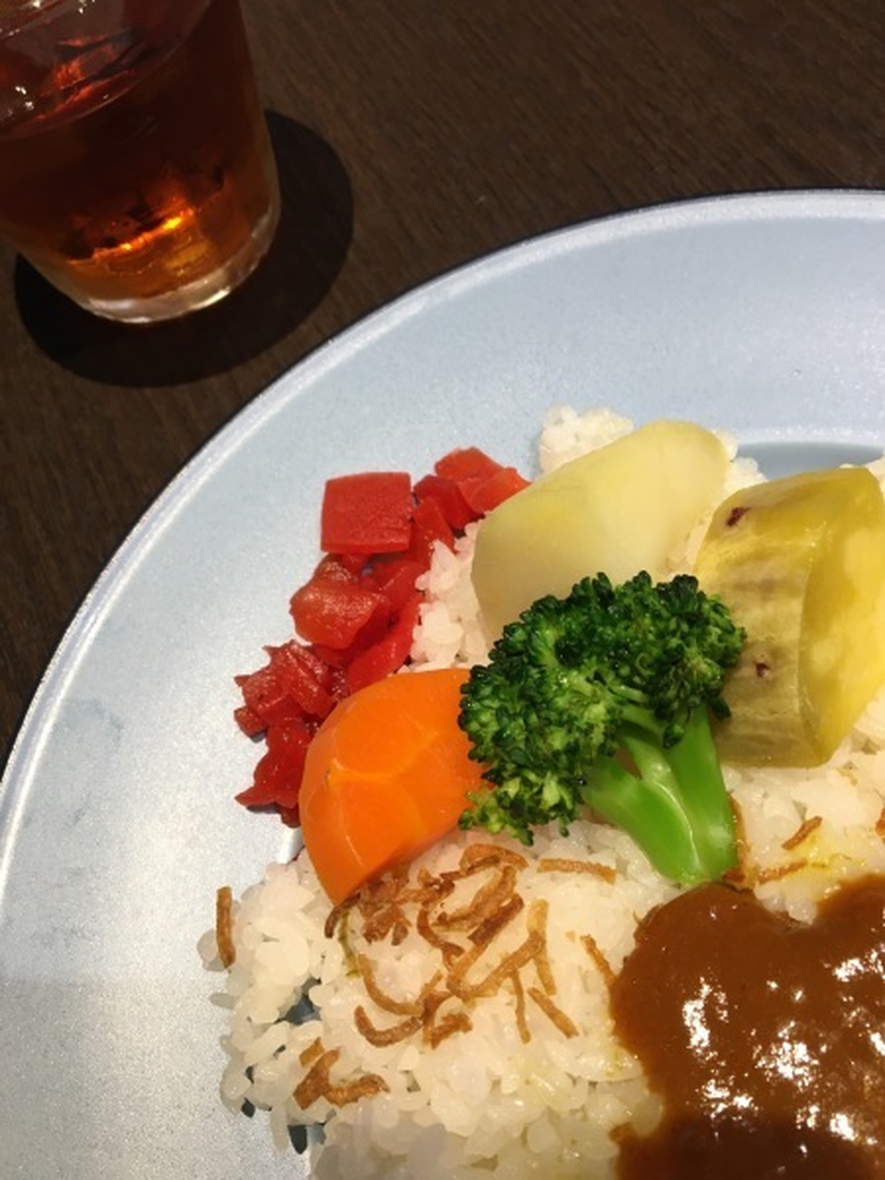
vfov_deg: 61.7
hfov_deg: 48.2
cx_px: 442
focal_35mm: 29
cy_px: 590
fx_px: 989
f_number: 2.2
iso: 80
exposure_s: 1/30
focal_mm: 4.15
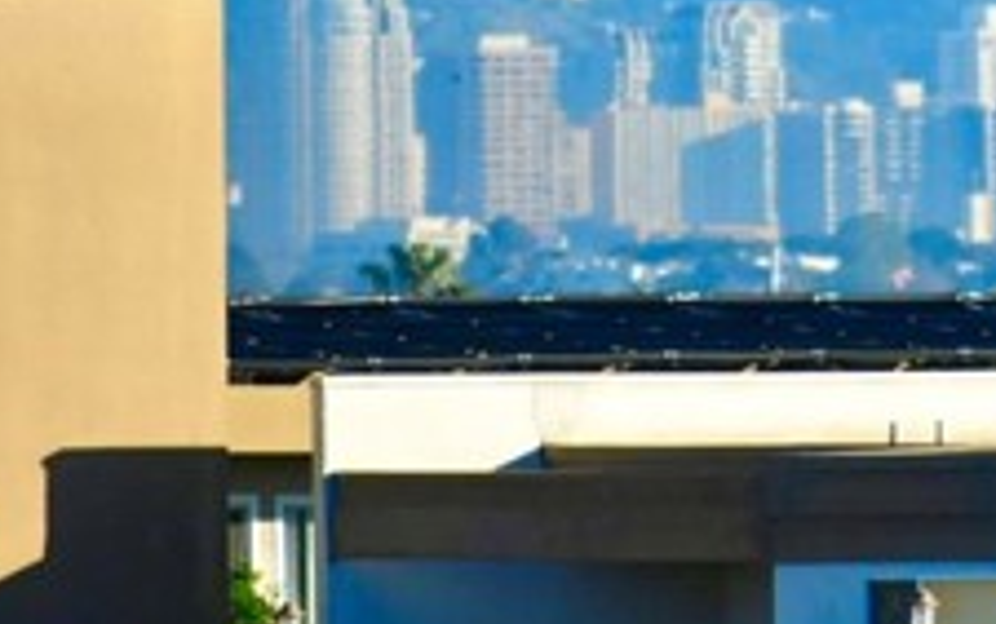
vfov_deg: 1.0
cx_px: 921
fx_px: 35450
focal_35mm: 1305
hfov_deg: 1.6
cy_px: 153
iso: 800
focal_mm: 300
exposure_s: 1/3200
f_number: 7.1
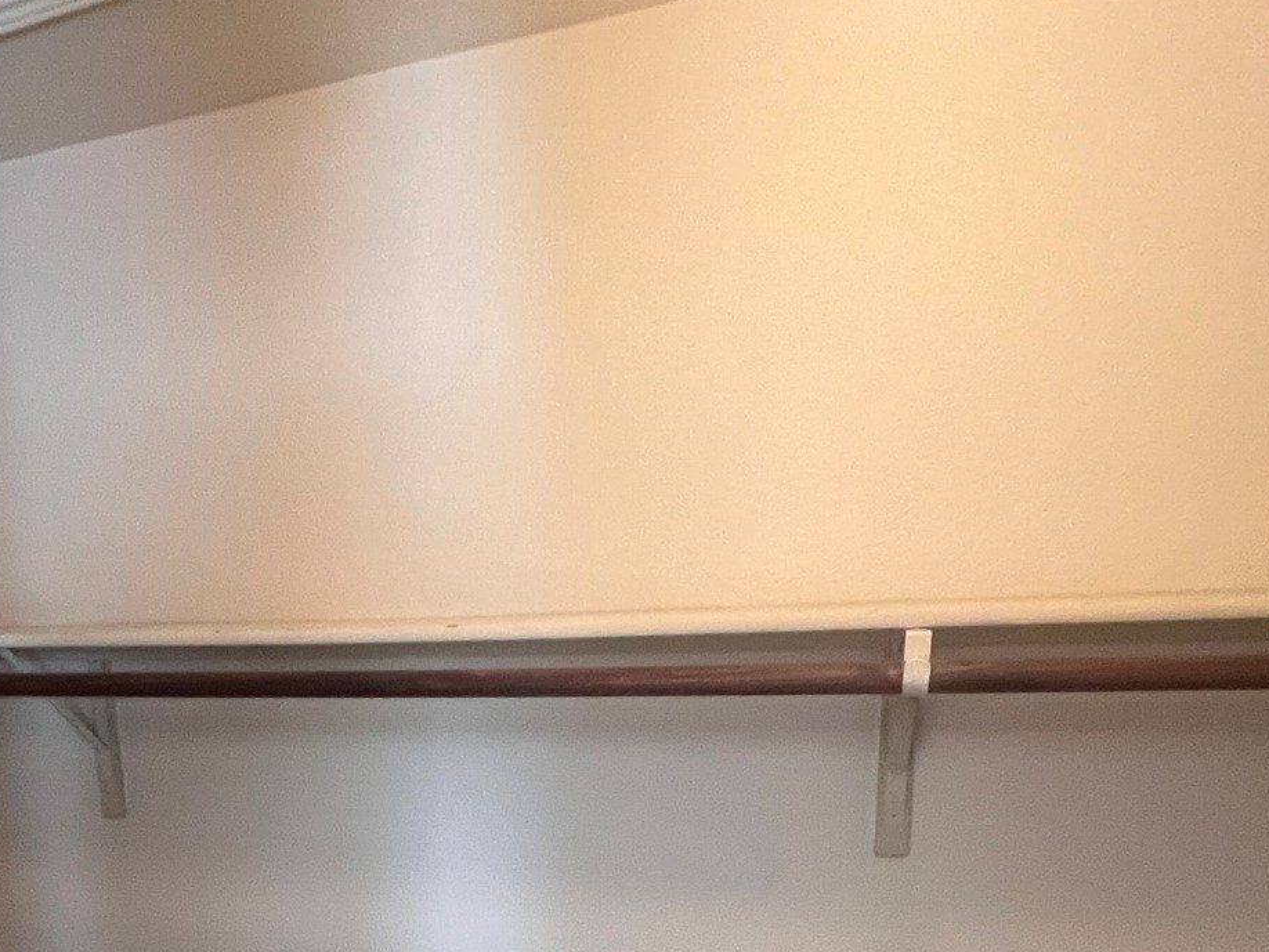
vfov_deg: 44.5
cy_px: 833
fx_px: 1063
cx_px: 379
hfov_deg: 59.5
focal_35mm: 29
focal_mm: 1.57
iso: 320
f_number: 1.8
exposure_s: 1/60
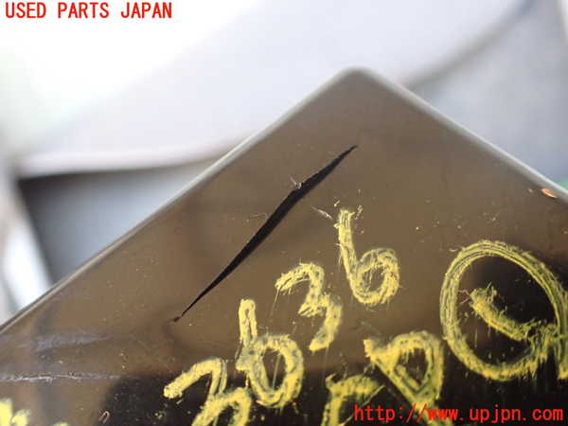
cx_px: 284
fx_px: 492
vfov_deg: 46.8
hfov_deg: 60.0
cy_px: 213
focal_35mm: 30
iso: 800
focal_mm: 5.4
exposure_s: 1/125
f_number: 2.3
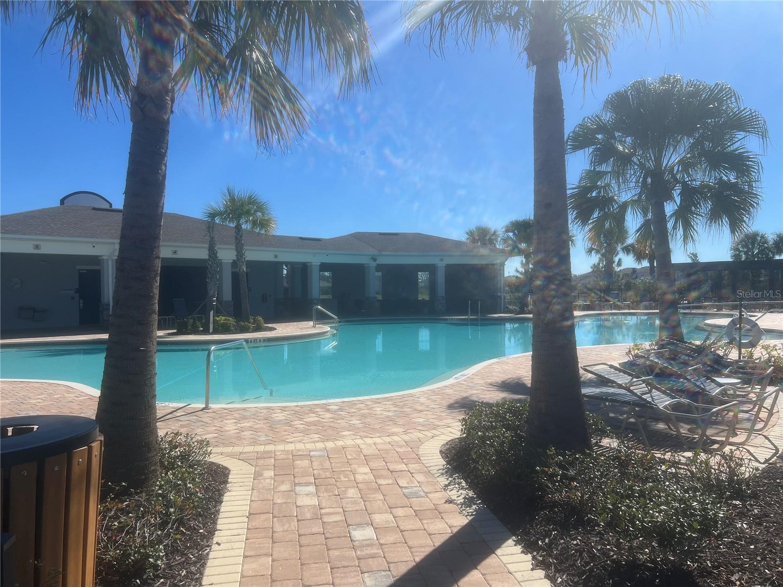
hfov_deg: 67.3
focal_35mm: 26
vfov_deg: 53.1
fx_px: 588
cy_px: 294
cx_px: 392
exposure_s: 1/6993
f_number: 1.5
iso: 50
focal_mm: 5.7
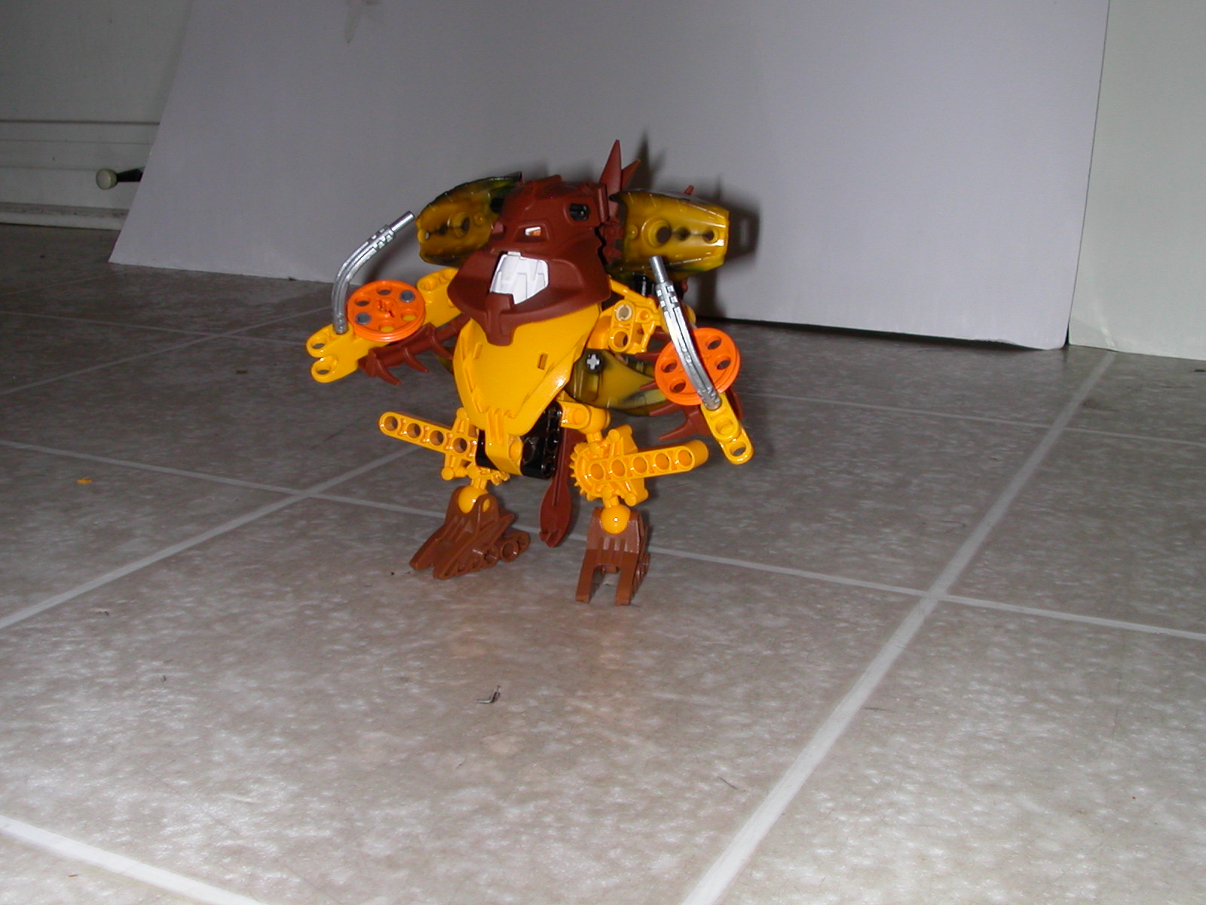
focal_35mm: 43
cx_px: 603
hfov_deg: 43.9
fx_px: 1498
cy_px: 452
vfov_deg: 33.6
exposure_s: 1/59.9
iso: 100
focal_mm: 6.6
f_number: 4.8
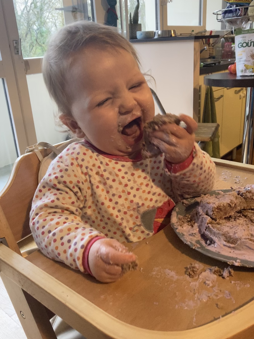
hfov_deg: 49.7
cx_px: 127
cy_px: 170
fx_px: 274
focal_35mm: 28
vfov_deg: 63.4
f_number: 1.8
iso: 320
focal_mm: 3.99
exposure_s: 1/59
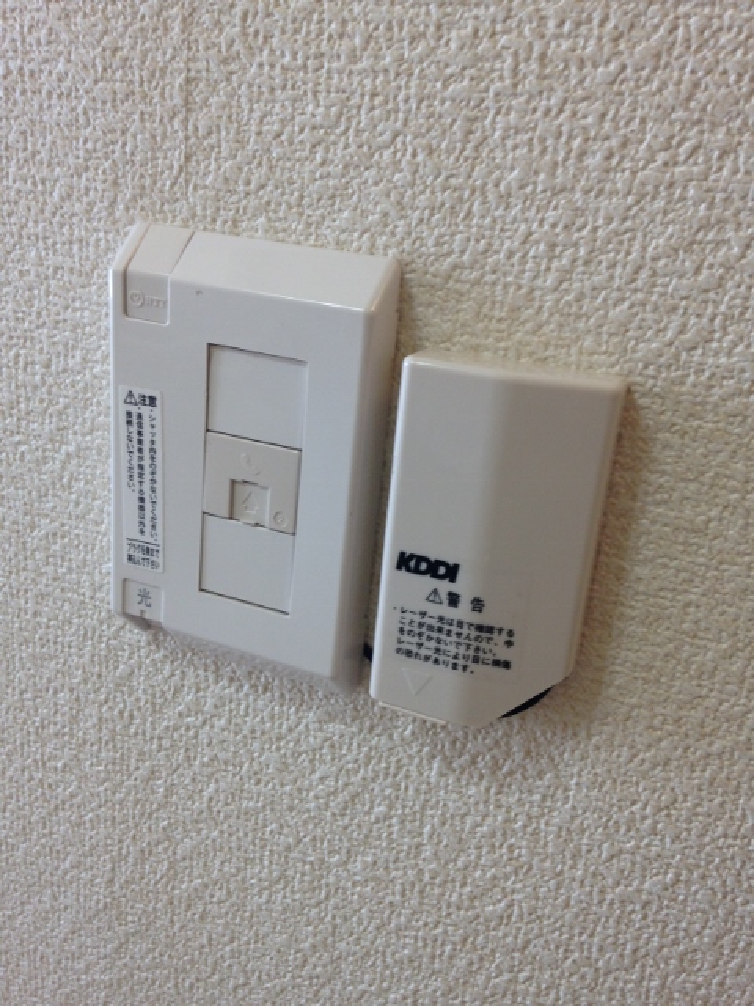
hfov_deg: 42.9
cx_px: 377
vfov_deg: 55.4
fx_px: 958
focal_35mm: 33
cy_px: 503
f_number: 2.4
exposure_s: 1/30
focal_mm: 4.12
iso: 50
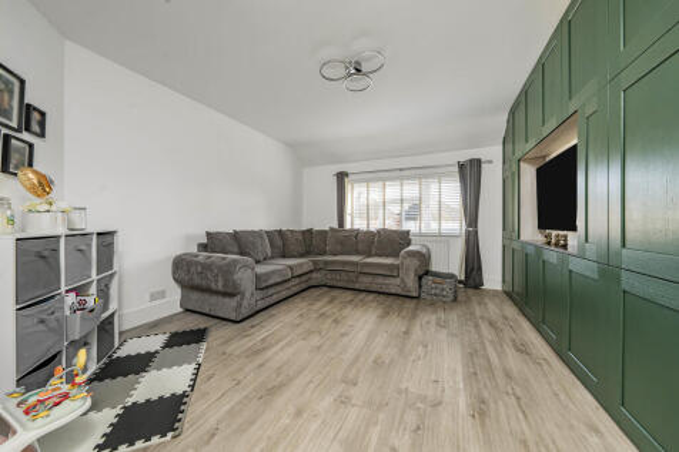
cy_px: 226
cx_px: 340
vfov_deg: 90.0
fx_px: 226
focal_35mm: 12
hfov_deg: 112.6
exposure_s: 1/15
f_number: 9
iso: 320
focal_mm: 12
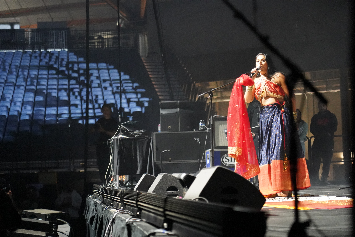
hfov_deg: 19.5
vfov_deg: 13.0
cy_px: 118
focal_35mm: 105
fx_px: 1035
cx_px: 178
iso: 12800
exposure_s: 1/160
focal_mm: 105
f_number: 4
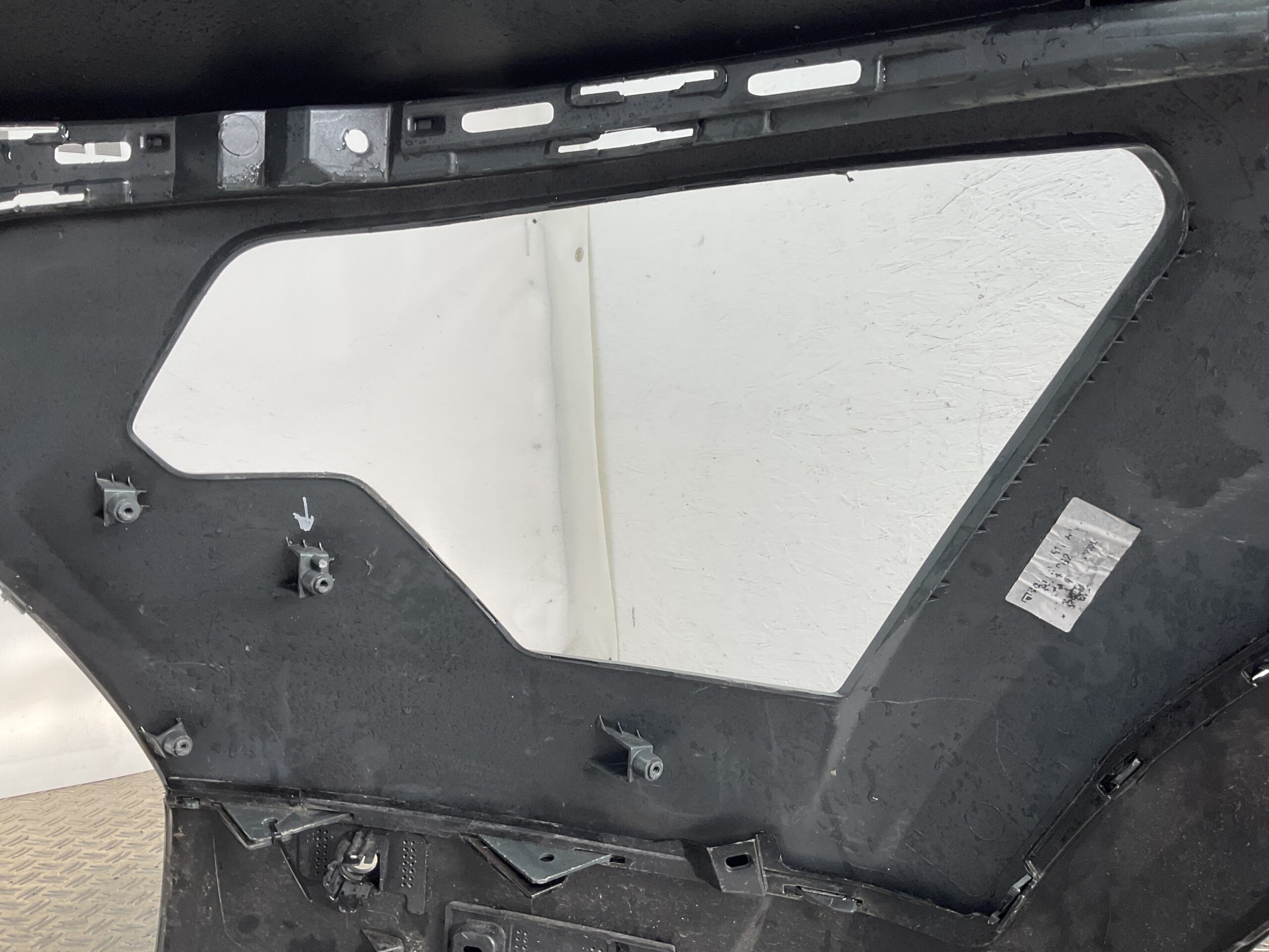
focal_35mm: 29
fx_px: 1063
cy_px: 476
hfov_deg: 61.7
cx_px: 634
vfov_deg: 48.2
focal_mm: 3
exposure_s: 1/186
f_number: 1.8
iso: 16
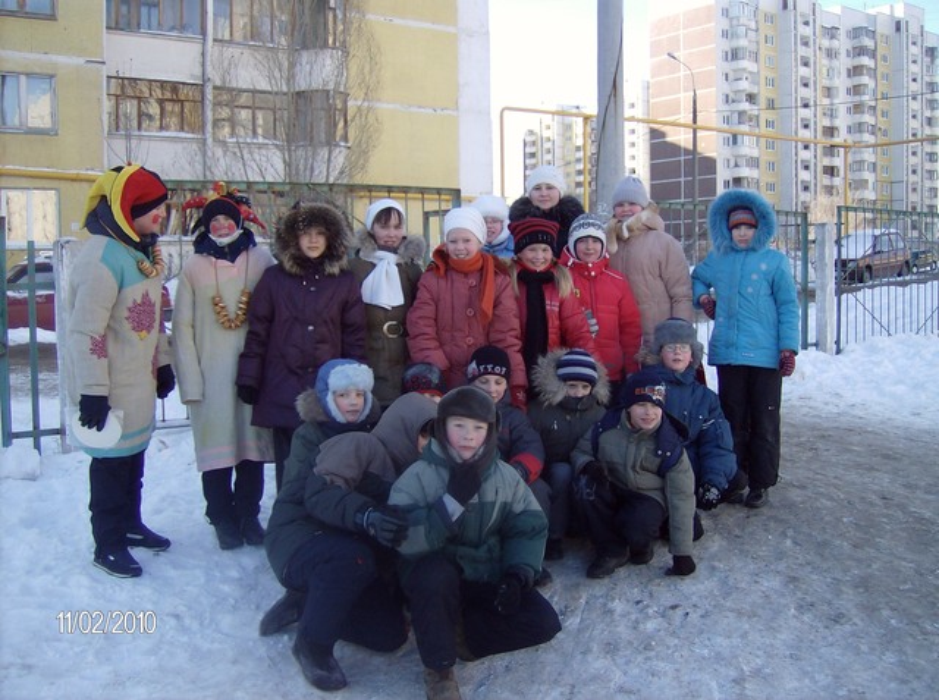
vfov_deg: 39.5
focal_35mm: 36
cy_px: 350
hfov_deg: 51.5
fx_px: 974
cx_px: 470
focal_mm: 6
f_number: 2.8
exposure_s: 1/470
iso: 100
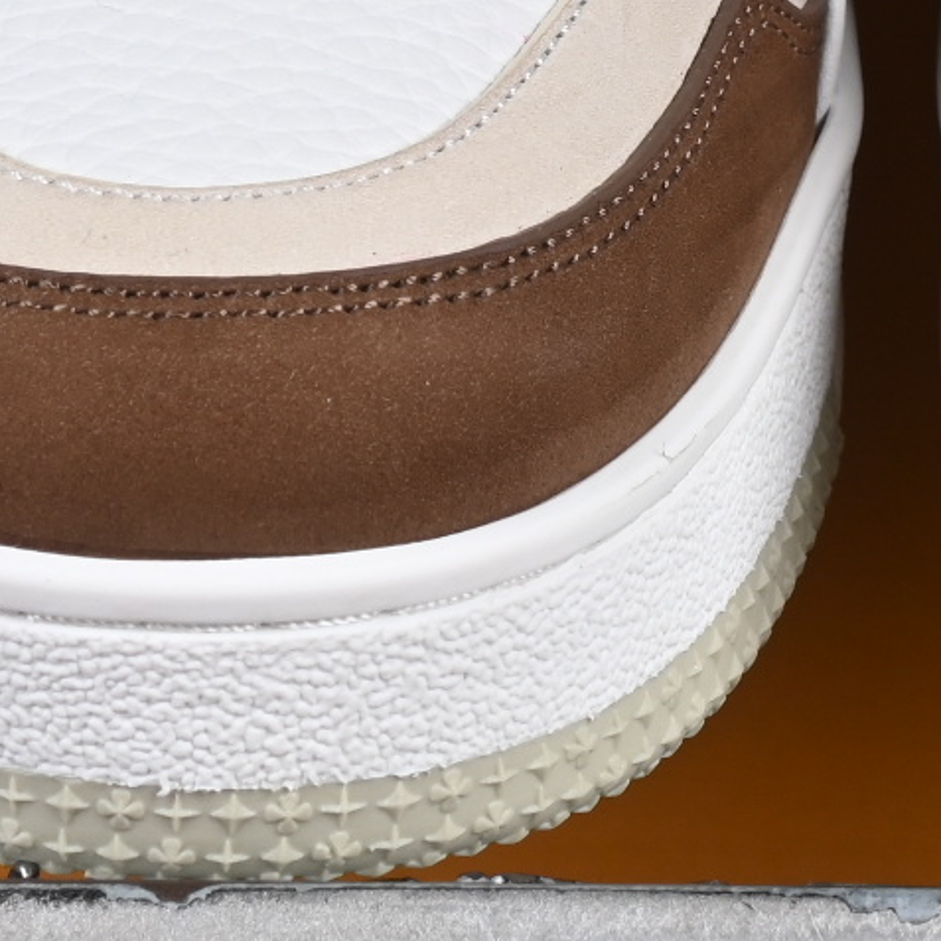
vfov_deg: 4.7
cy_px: -205
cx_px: 783
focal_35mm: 372
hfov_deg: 4.7
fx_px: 11441
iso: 160
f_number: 8
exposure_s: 1/80
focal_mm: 50
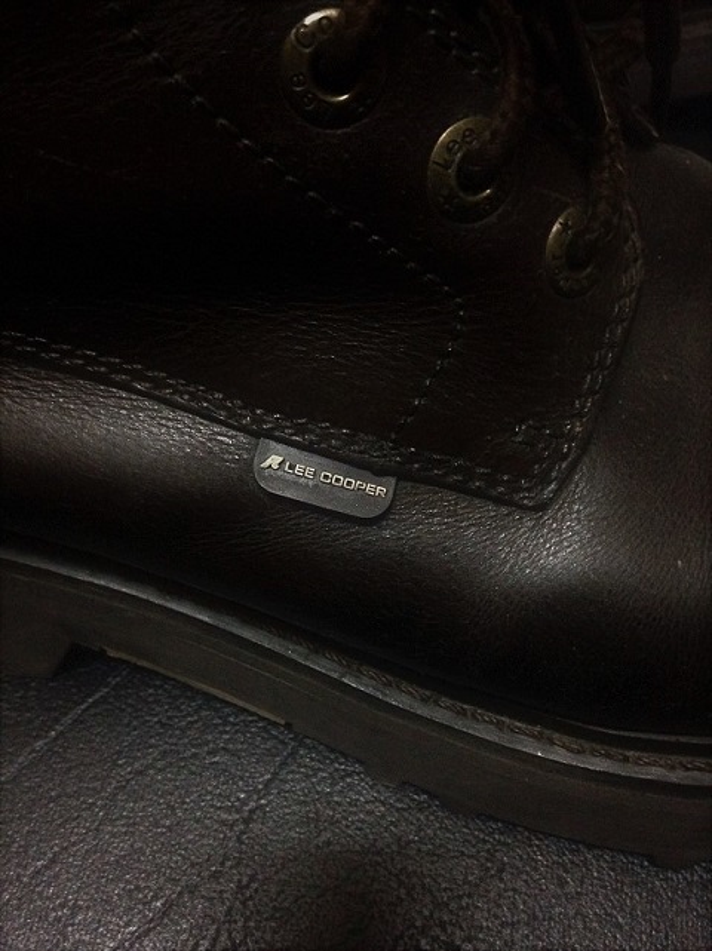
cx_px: 356
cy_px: 476
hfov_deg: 42.9
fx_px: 906
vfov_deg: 55.4
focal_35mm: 33
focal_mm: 4.12
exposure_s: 1/17
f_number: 2.4
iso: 800
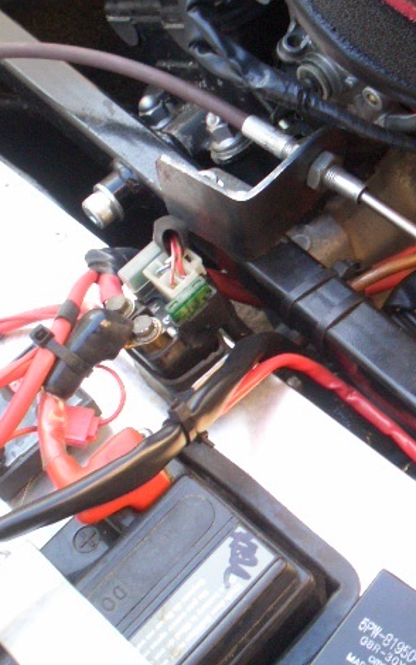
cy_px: 334
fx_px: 943
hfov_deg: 24.0
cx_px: 392
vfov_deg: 38.9
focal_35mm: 52
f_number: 4
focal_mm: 4.8
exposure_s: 1/50
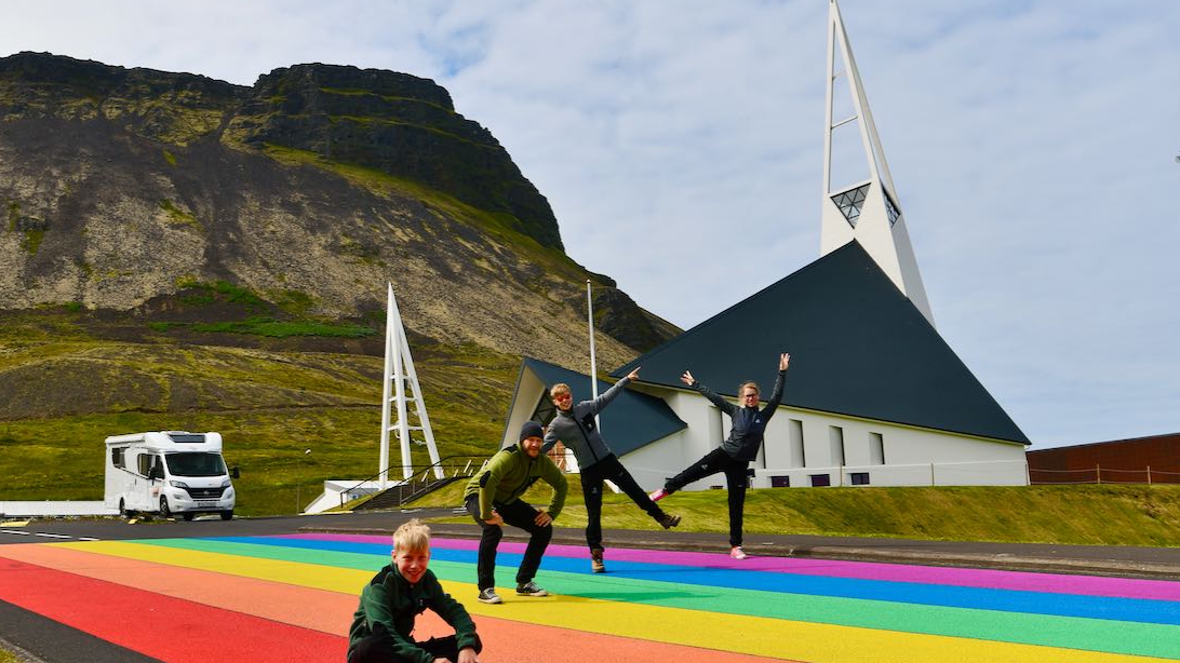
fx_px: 1189
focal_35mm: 38
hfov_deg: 52.8
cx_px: 588
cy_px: 317
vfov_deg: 31.2
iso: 110
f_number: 8
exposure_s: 1/250
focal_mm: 24
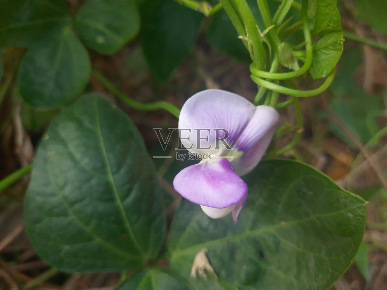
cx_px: 194
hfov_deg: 69.4
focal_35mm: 25
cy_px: 145
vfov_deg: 54.9
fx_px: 279
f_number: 2
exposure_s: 1/50
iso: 64
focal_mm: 4.6
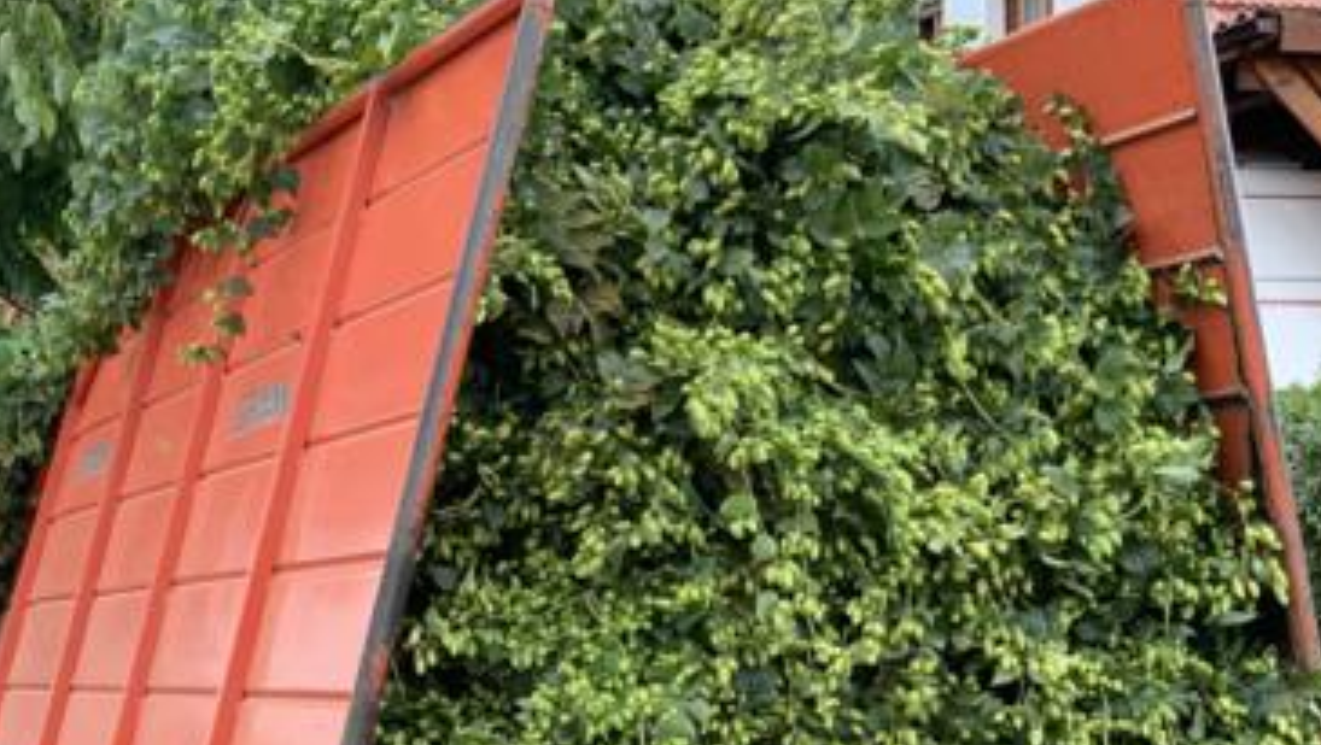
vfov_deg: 13.3
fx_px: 3190
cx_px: 407
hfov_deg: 23.3
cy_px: 542
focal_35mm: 91
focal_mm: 6
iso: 32
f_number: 2.4
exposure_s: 1/122
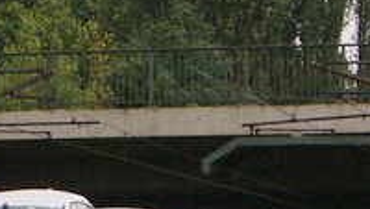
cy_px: 178
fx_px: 3552
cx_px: -83
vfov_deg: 3.4
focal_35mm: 362
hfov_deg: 5.9
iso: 200
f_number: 10
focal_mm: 45
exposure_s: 1/800
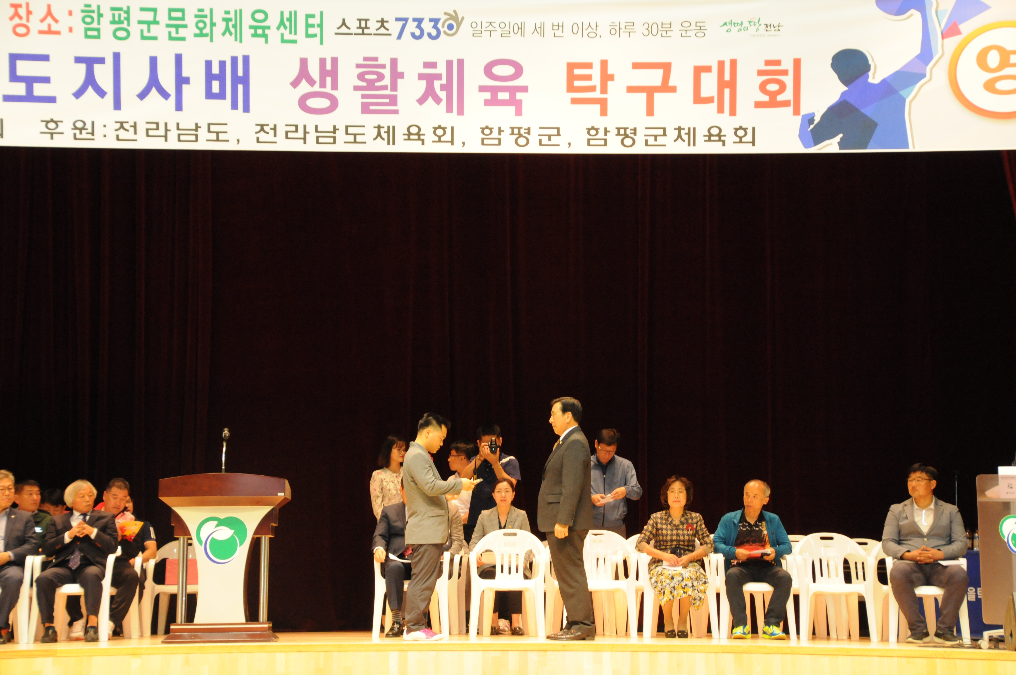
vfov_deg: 14.7
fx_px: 2621
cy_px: 338
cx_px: 508
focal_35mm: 93
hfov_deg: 21.9
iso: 1600
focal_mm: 62
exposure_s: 1/60
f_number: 8
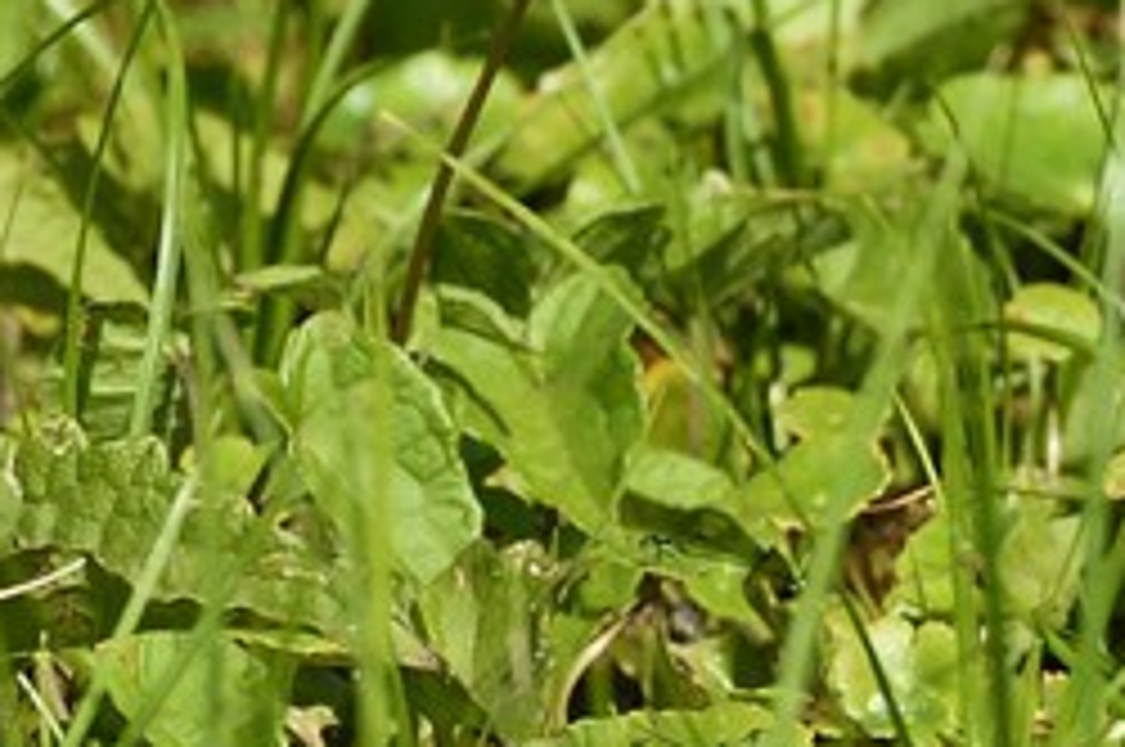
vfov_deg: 1.1
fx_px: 39979
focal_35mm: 1281
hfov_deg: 1.6
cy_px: -504
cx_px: -2138
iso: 200
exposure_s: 1/400
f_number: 9
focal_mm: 200
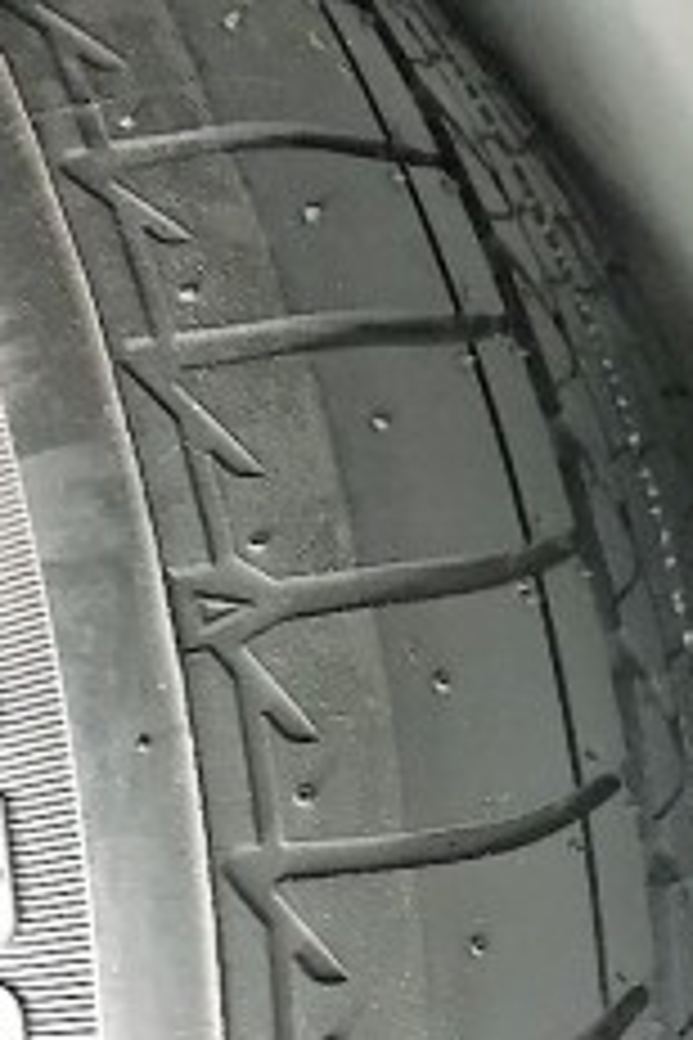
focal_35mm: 47
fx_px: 1357
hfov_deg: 28.0
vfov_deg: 41.5
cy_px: 666
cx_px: 567
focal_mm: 4.15
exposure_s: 1/24
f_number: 2.2
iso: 200
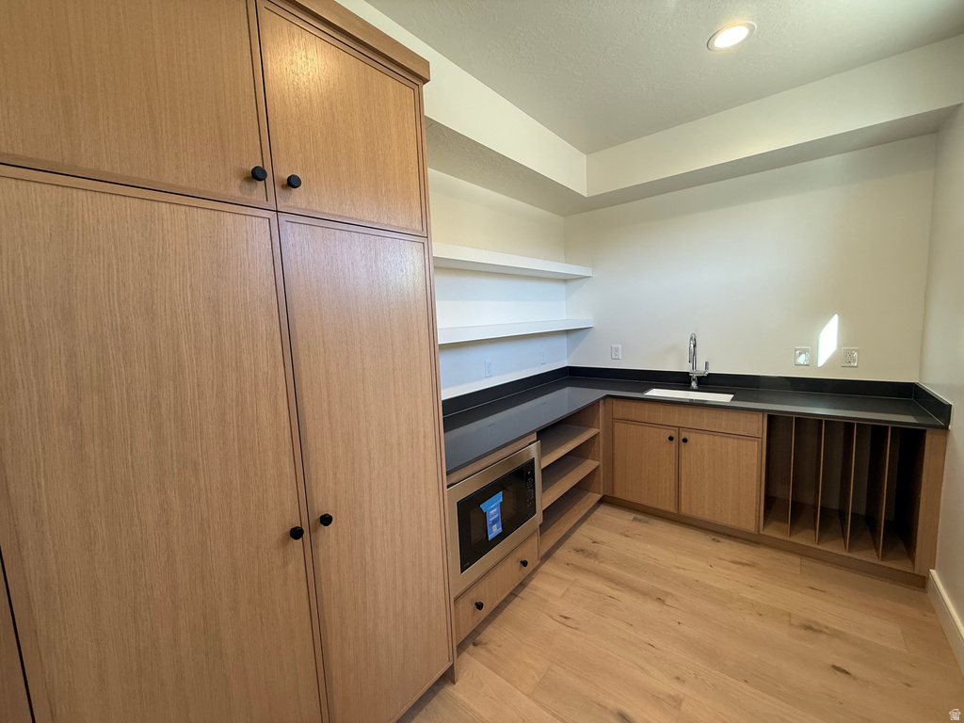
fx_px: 390
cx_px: 482
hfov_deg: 102.1
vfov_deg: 85.7
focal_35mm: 14
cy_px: 362
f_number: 2.2
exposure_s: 1/120
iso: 125
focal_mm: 2.22
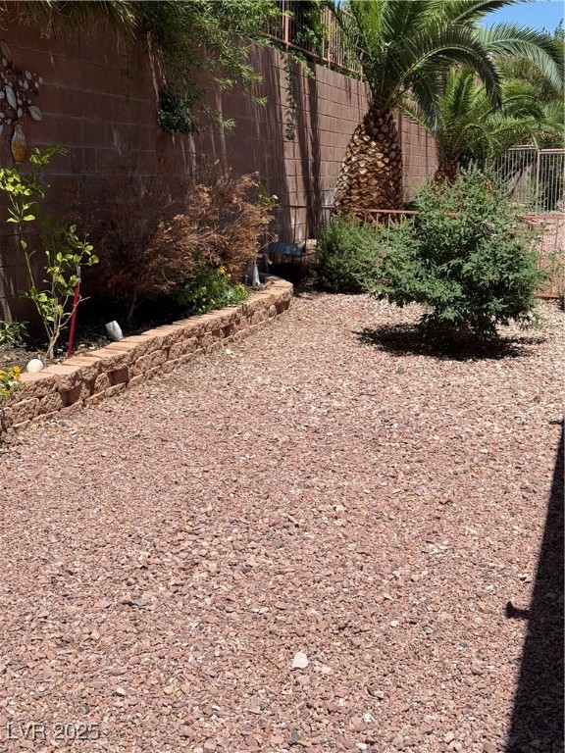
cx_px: 282
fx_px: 1045
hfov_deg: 30.3
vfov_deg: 39.7
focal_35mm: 48
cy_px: 376
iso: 64
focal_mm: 6.76
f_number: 1.78
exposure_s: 1/6536
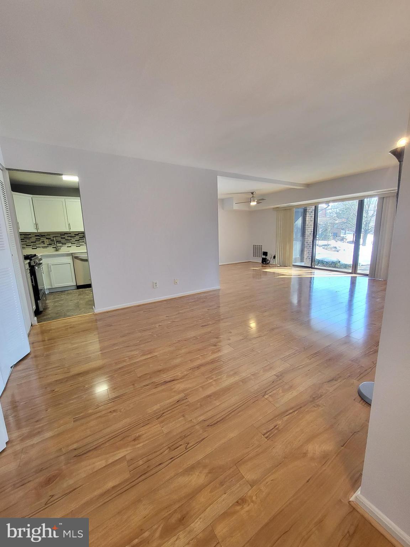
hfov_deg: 89.9
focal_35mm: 13
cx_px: 205
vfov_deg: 106.2
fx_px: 205
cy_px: 274
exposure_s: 1/60
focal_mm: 1.74
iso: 160
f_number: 2.2
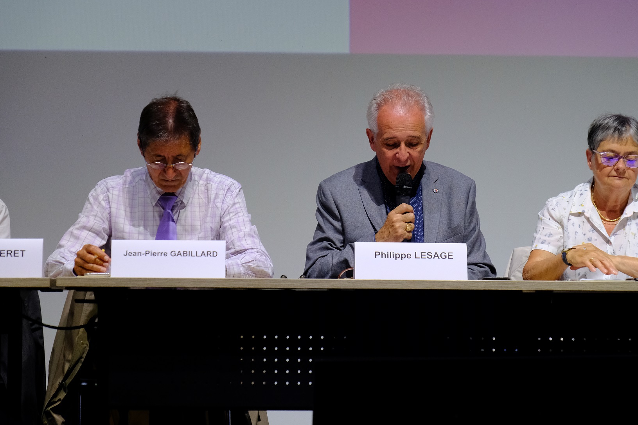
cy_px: 185
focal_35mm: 136
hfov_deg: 15.1
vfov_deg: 10.1
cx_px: 387
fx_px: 2410
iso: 1600
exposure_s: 1/180
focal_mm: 74.4
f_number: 5.3
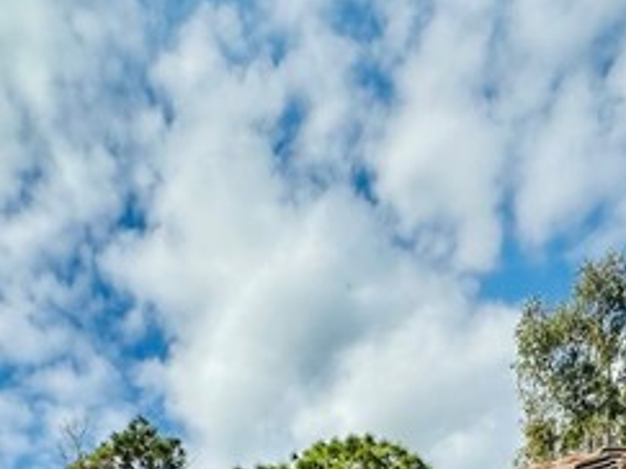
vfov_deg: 17.5
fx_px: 1066
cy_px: 943
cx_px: 268
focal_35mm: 59
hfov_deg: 32.7
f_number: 2.2
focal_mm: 2.22
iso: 50
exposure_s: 1/2506
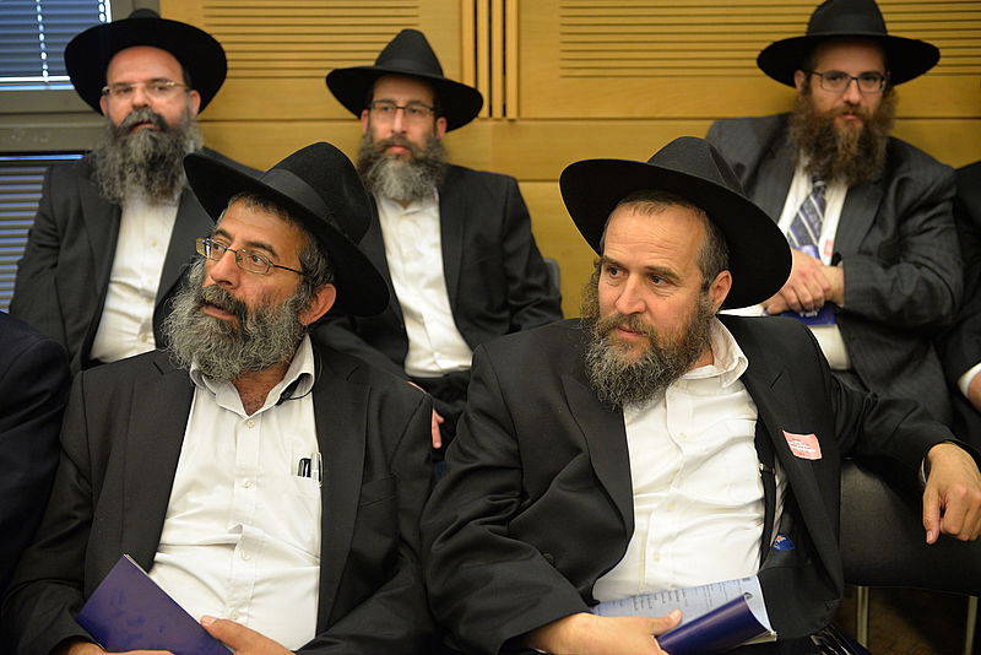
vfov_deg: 27.0
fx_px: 1363
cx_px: 490
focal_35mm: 50
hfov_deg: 39.6
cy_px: 328
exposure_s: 1/200
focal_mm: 50
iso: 2500
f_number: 3.2
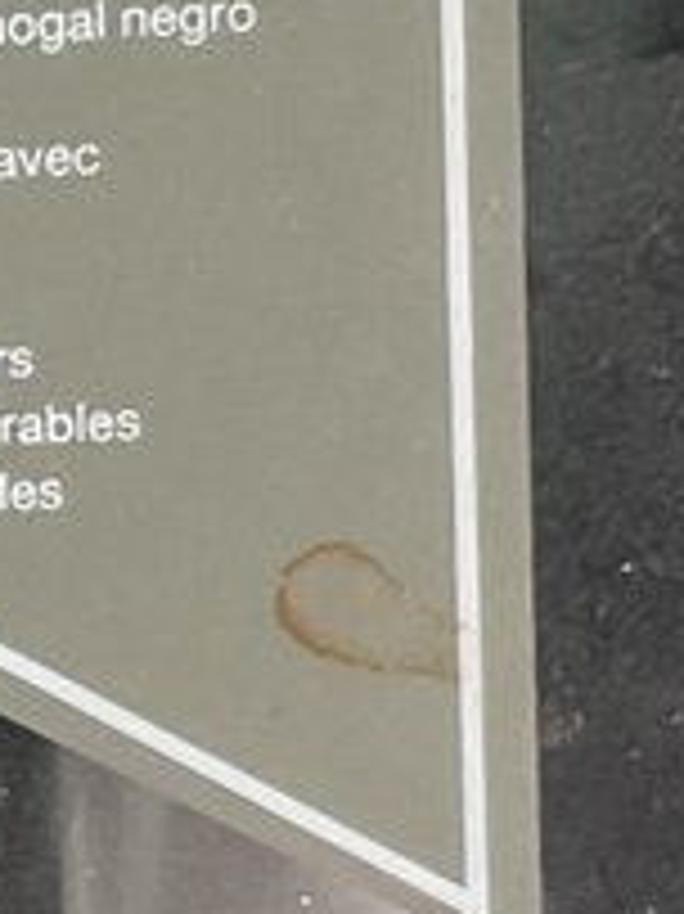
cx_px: -547
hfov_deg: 6.7
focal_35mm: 216
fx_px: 5697
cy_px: 705
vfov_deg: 9.2
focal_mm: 3
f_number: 1.8
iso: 125
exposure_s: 1/60
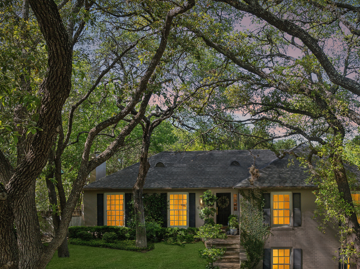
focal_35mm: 34
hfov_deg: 53.5
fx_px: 353
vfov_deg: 41.2
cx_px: 223
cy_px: 179
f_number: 2.8
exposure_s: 1/800
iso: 220
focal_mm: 12.3
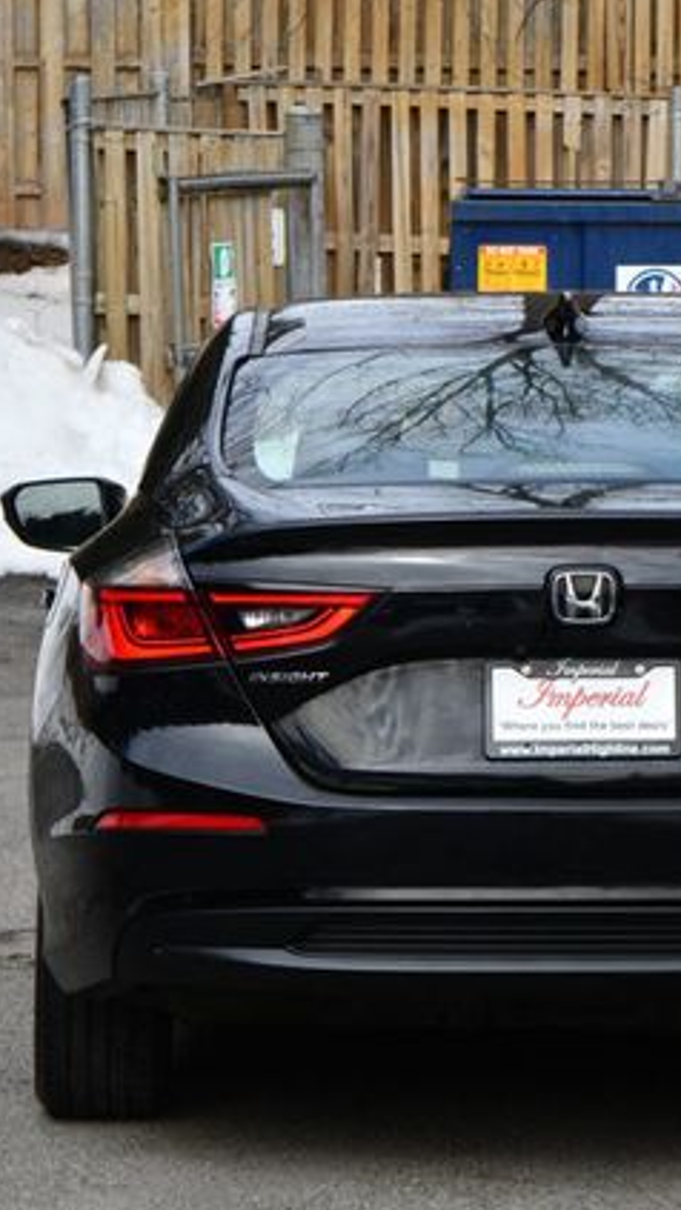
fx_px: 6451
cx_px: 535
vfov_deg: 10.7
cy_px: 604
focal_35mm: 201
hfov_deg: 6.0
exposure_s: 1/250
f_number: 8
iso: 100
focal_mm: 85
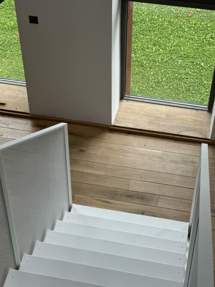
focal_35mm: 77
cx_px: 108
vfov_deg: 25.3
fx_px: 638
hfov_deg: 19.1
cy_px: 144
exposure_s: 1/121
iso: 80
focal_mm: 9
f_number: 2.8
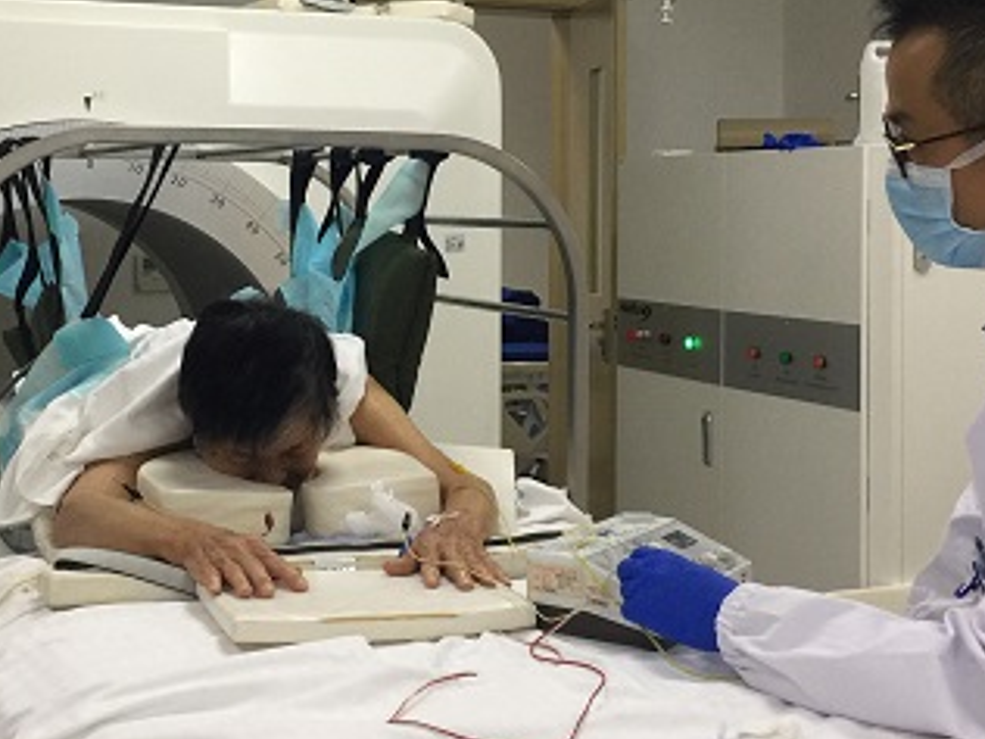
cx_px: 415
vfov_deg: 26.4
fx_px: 1565
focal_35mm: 55
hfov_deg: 34.9
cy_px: 228
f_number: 2.2
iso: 64
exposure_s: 1/33
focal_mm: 4.15
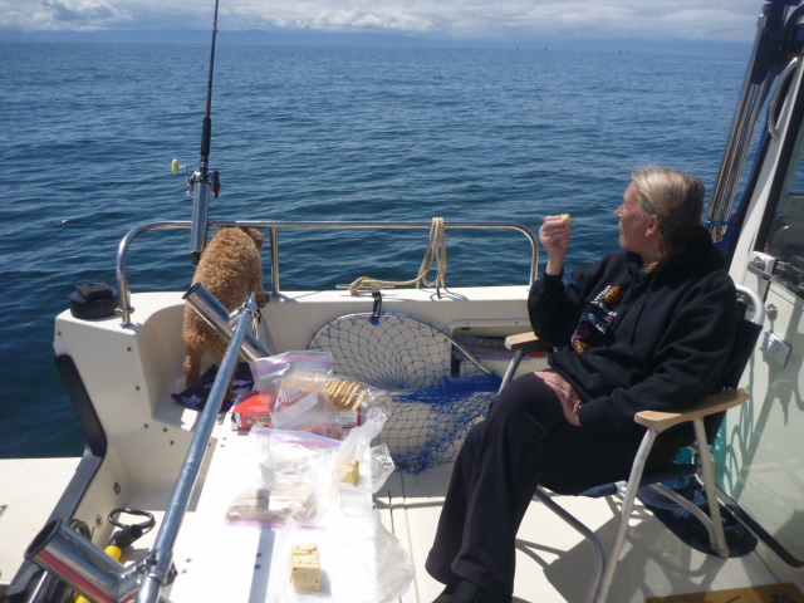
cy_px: 302
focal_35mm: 28
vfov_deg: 49.7
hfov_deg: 63.4
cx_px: 402
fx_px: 650
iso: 250
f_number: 10
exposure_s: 1/500
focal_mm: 4.9
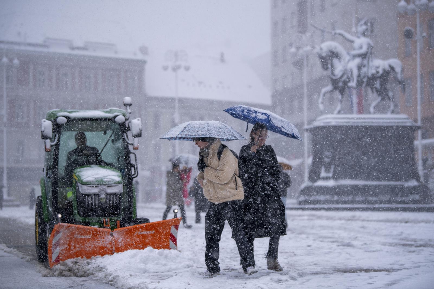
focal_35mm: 102
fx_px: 1230
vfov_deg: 13.4
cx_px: 217
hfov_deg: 20.0
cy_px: 144
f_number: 2.8
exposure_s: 1/1600
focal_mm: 102
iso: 400
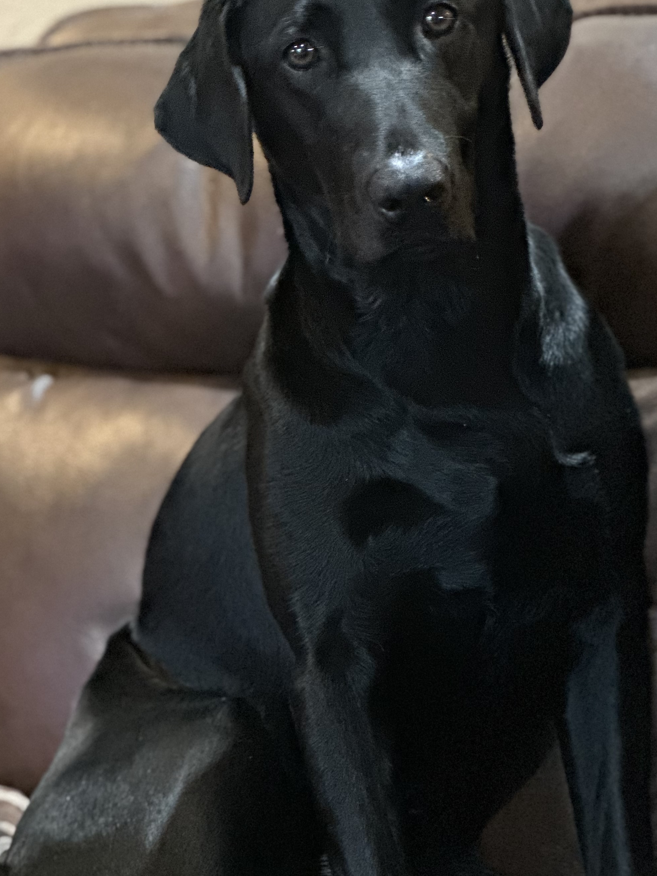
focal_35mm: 118
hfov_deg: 12.5
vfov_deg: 16.7
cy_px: 302
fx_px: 2986
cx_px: 485
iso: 1250
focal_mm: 9
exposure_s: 1/15
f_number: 2.8
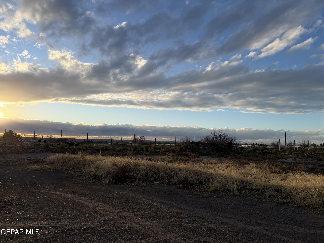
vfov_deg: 56.8
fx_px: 225
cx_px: 162
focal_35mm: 24
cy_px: 122
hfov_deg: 71.6
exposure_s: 1/2907
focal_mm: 6.76
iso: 80
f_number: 1.78
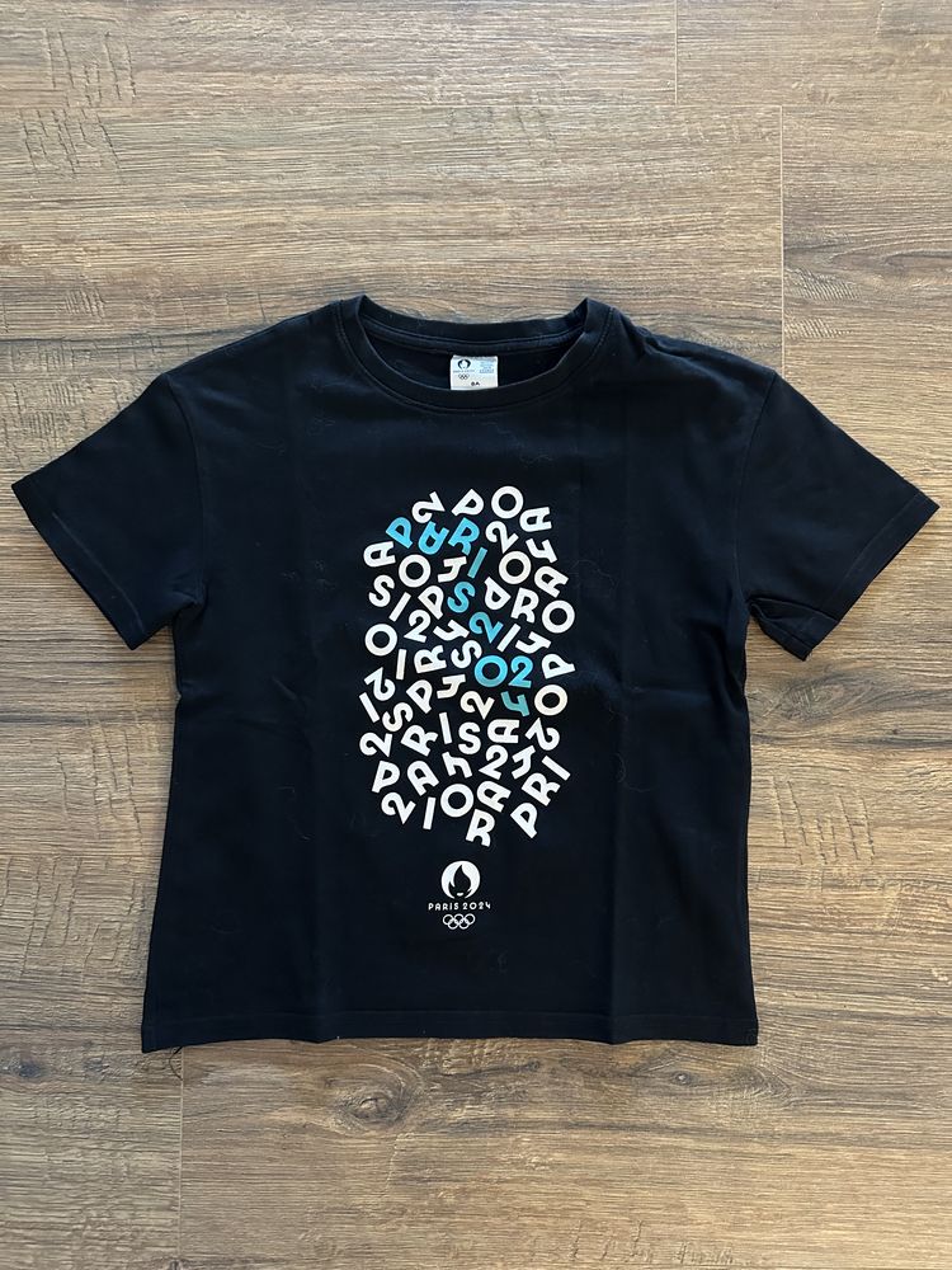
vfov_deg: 71.6
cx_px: 476
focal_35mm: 24
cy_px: 635
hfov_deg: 56.8
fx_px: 880
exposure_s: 1/25
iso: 800
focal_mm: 6.86
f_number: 1.78
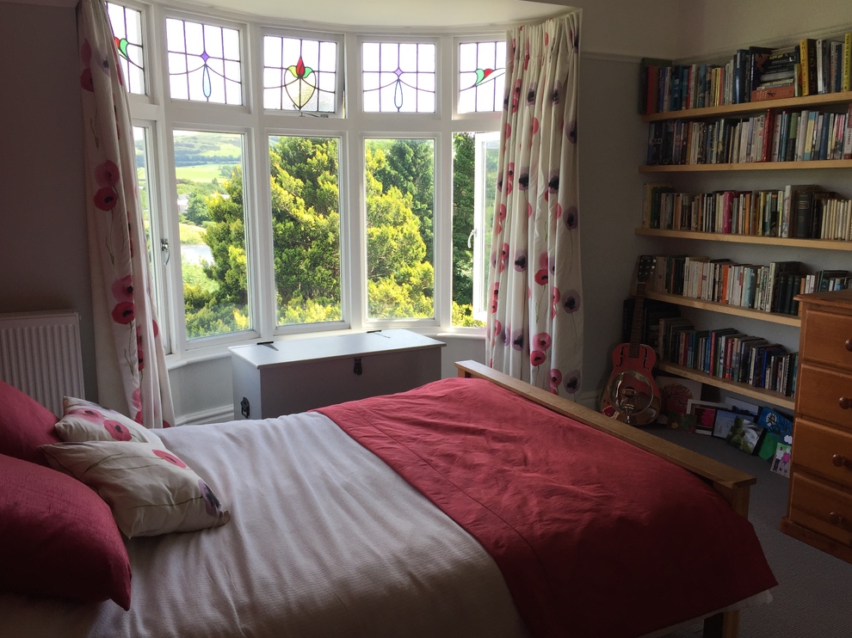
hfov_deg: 60.0
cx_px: 432
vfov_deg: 46.8
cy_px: 328
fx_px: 738
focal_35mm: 30
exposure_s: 1/210
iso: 32
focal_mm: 4.15
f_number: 2.2
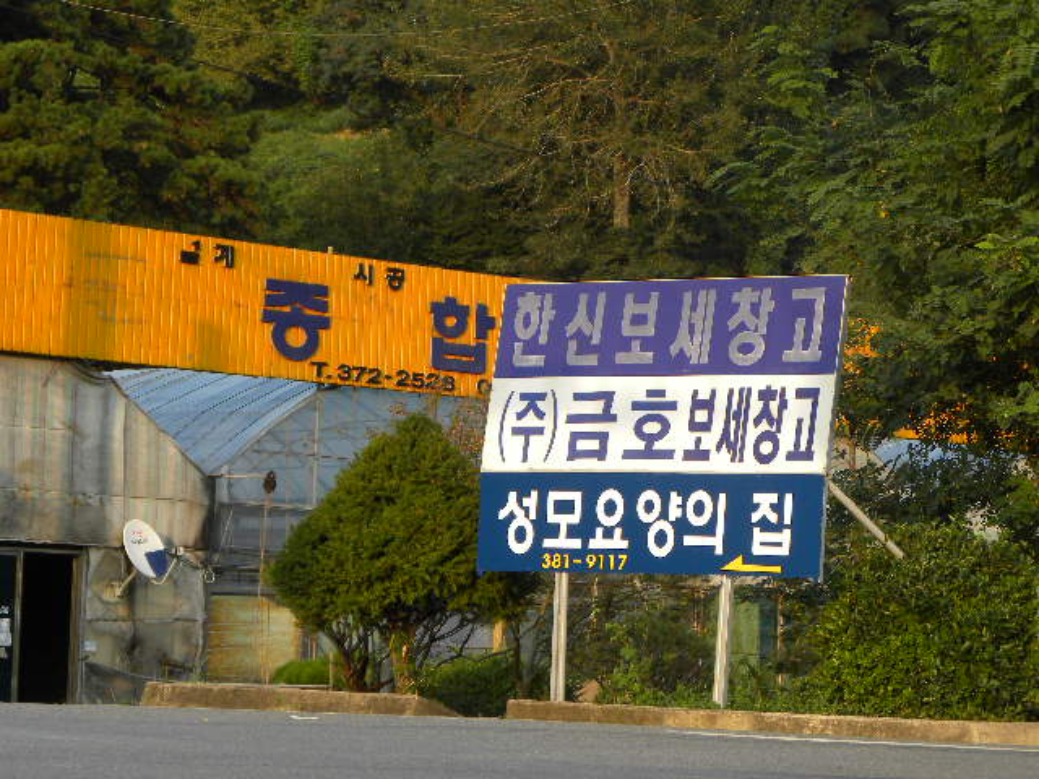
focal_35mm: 162
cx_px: 520
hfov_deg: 12.2
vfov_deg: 9.2
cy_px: 390
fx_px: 4862
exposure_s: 1/93.6
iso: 64
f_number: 4.5
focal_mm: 28.8
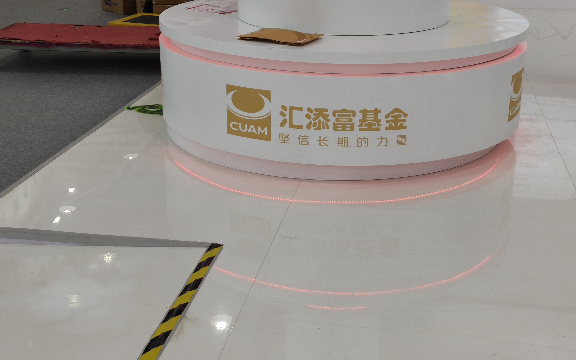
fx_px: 769
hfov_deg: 41.0
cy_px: 127
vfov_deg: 26.2
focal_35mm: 49
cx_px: 315
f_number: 1.75
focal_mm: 4.75
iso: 112
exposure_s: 1/161
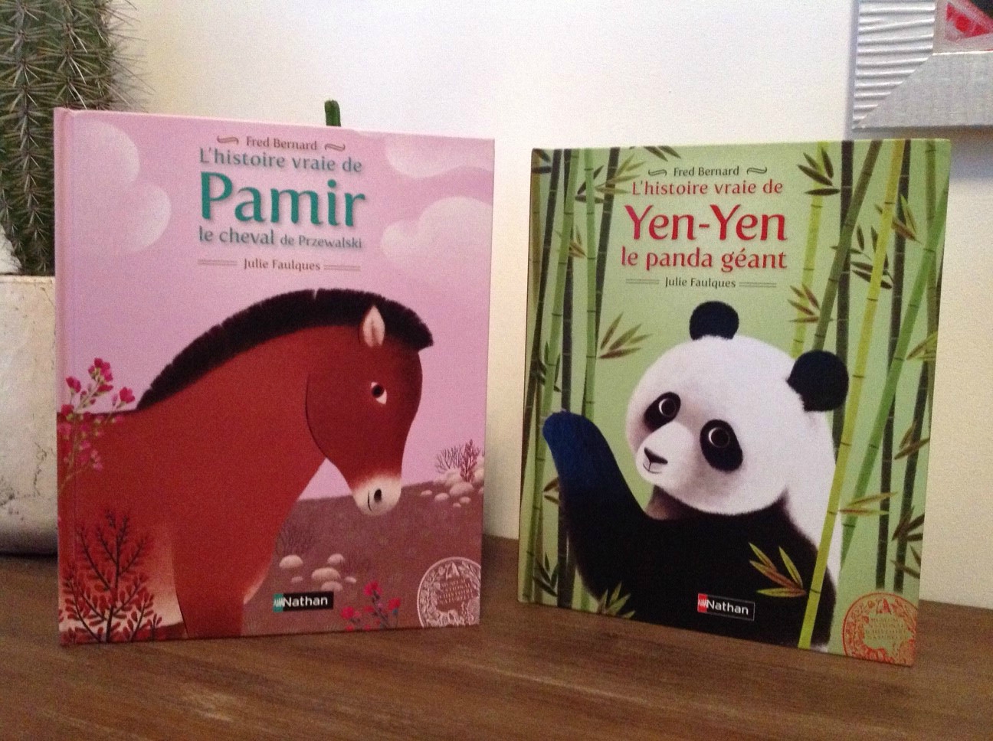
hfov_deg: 52.7
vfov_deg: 40.6
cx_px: 496
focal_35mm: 35
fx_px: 1003
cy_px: 370
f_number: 2.4
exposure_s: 1/15
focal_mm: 4.28
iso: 640
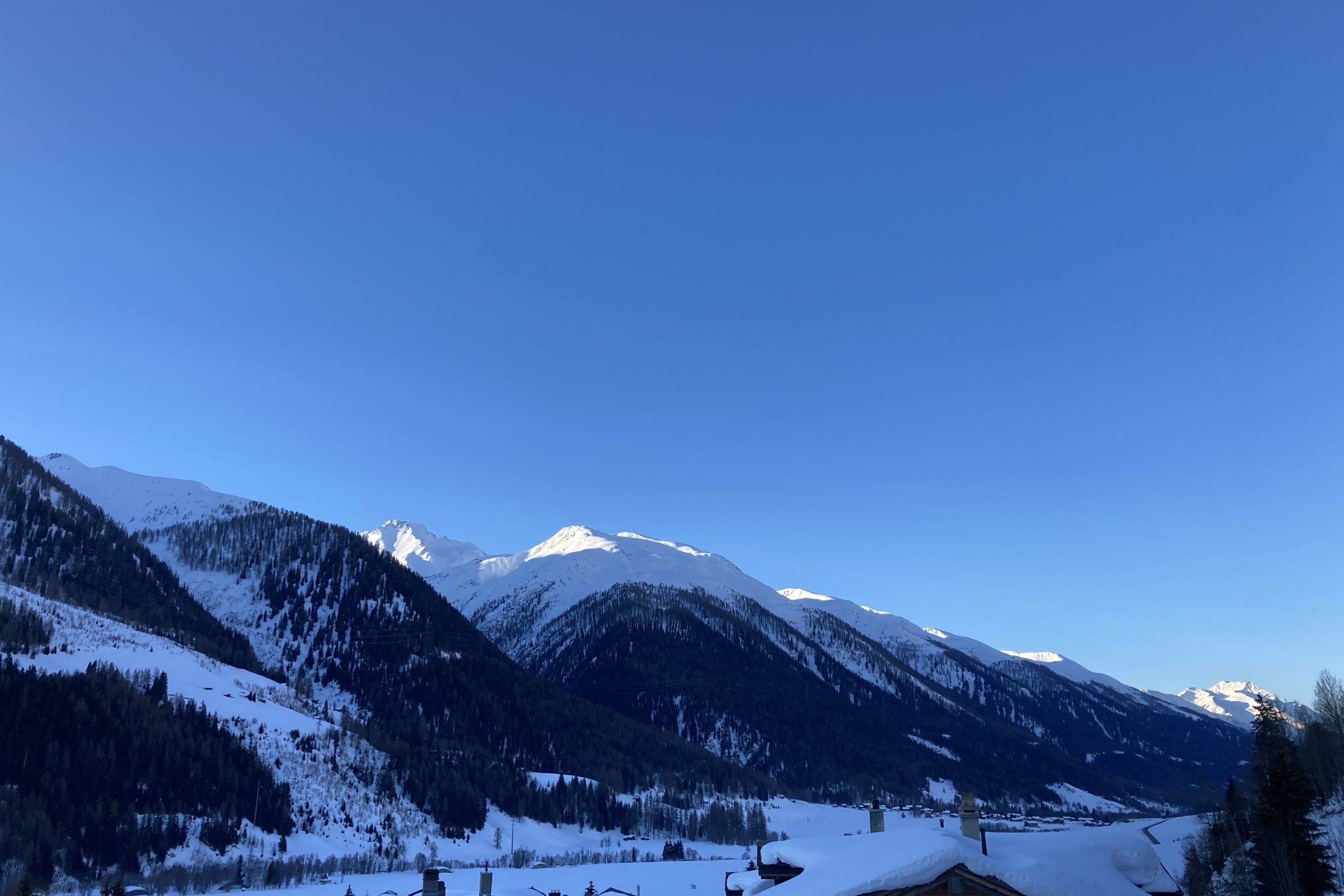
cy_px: 396
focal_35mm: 30
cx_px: 660
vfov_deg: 43.5
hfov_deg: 61.9
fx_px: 1120
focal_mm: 3.99
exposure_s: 1/991
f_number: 1.8
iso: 20
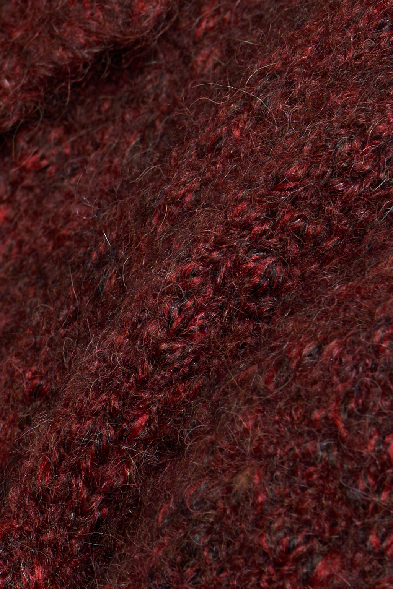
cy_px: -541
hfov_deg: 2.1
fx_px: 10858
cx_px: -234
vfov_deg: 3.1
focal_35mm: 663
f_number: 8
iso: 125
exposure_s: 1/125
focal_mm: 110
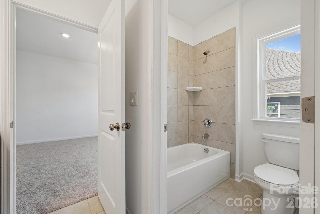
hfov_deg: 104.3
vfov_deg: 81.2
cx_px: 160
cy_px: 107
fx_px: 124
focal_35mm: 14
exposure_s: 1/40
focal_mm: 14
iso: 160
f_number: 7.1
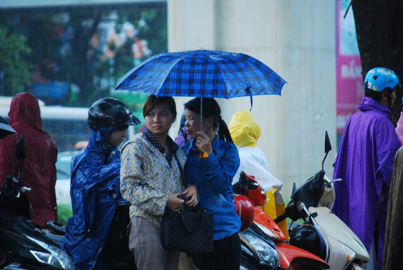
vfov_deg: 4.6
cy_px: 135
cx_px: 202
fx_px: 3362
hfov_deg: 6.9
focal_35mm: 300
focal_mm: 200
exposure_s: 1/100
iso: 500
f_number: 6.3
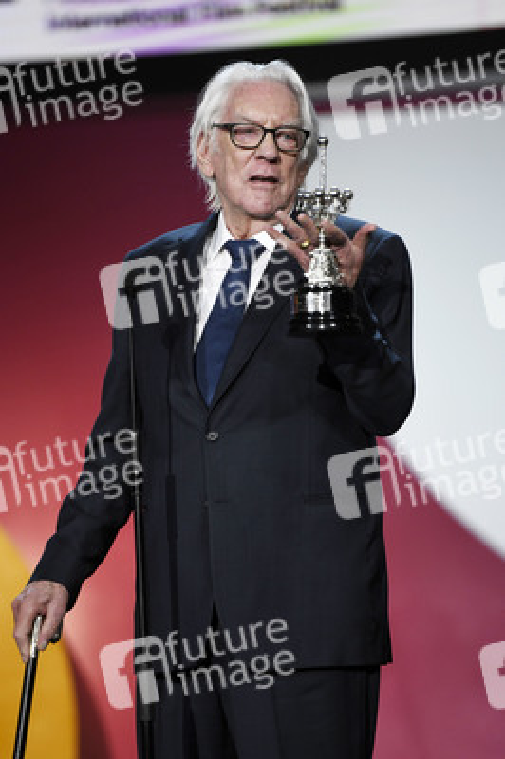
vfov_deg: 10.3
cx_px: 252
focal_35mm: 200
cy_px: 380
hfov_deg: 6.9
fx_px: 4215
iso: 2000
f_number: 3.5
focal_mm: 200
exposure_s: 1/400
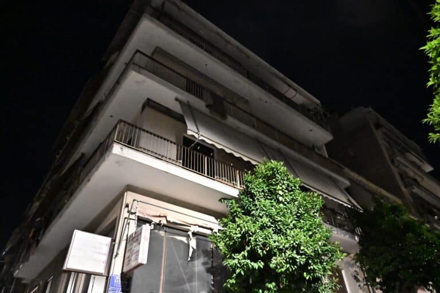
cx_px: 220
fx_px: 293
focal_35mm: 24
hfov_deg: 73.7
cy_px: 146
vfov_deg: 53.1
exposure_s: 1/100
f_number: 4
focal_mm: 24
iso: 10000
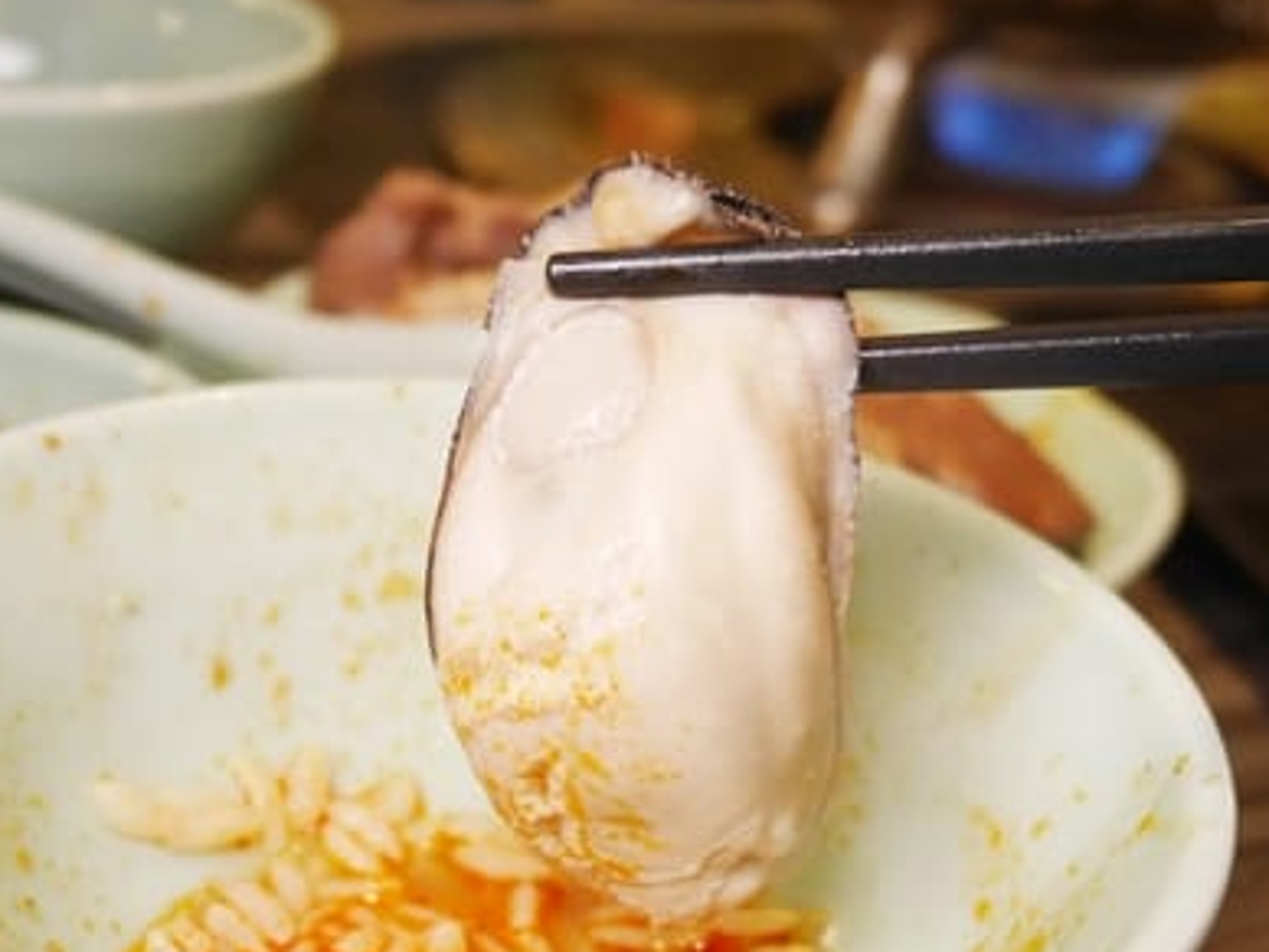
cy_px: 576
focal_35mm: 55
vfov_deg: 26.5
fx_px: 2016
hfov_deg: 34.9
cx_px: 687
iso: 1250
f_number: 3.9
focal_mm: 16
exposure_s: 1/60
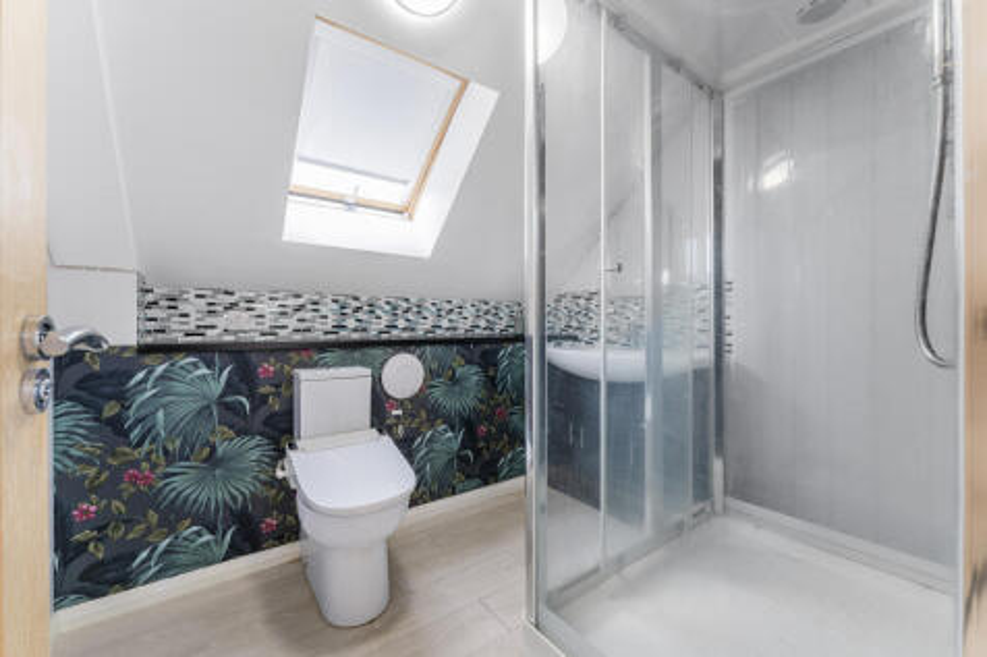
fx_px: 384
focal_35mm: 14
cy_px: 328
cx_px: 494
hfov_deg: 104.3
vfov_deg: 81.2
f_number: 8
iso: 200
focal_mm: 14
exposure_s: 1/2.5
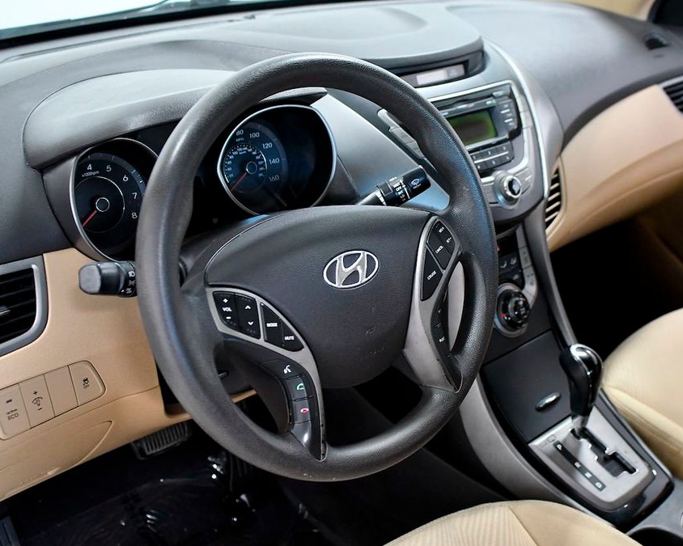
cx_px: 405
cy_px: 271
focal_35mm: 41
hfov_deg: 44.6
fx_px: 829
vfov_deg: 36.5
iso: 2500
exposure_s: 1/320
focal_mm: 24
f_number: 3.5
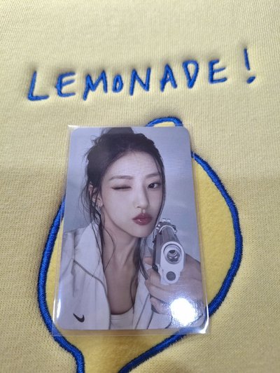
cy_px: 186
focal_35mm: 23
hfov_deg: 58.9
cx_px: 140
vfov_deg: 73.9
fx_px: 248
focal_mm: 5.54
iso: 80
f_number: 1.8
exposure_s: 1/40
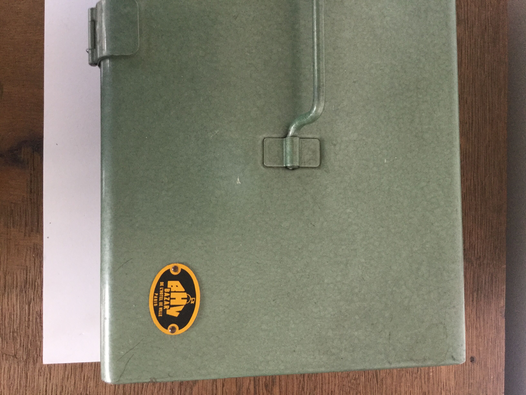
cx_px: 263
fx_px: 471
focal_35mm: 31
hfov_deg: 58.4
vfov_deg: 45.4
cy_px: 198
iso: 125
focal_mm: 3.3
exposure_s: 1/33
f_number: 2.4
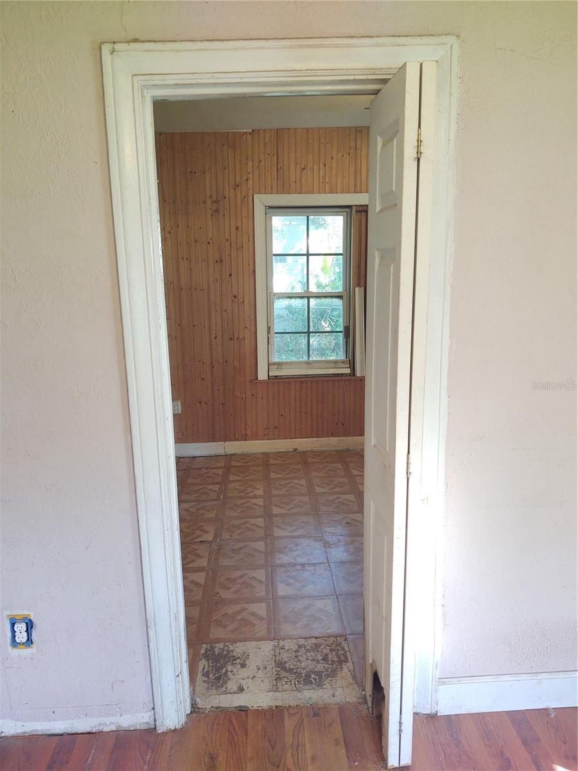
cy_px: 386
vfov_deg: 65.3
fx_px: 601
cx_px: 289
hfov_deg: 51.4
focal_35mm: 27
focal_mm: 4.75
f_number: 1.7
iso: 178
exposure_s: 1/60
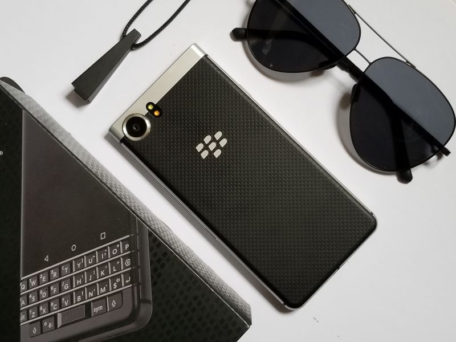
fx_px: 343
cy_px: 171
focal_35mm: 26
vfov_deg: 53.1
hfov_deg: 67.3
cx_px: 228
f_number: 1.7
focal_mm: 4.25
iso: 160
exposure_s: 1/39
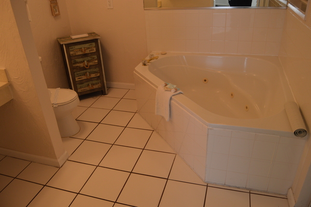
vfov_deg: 47.9
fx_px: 233
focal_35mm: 27
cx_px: 156
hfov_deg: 67.4
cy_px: 104
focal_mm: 18
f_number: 5
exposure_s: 1/60
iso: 400
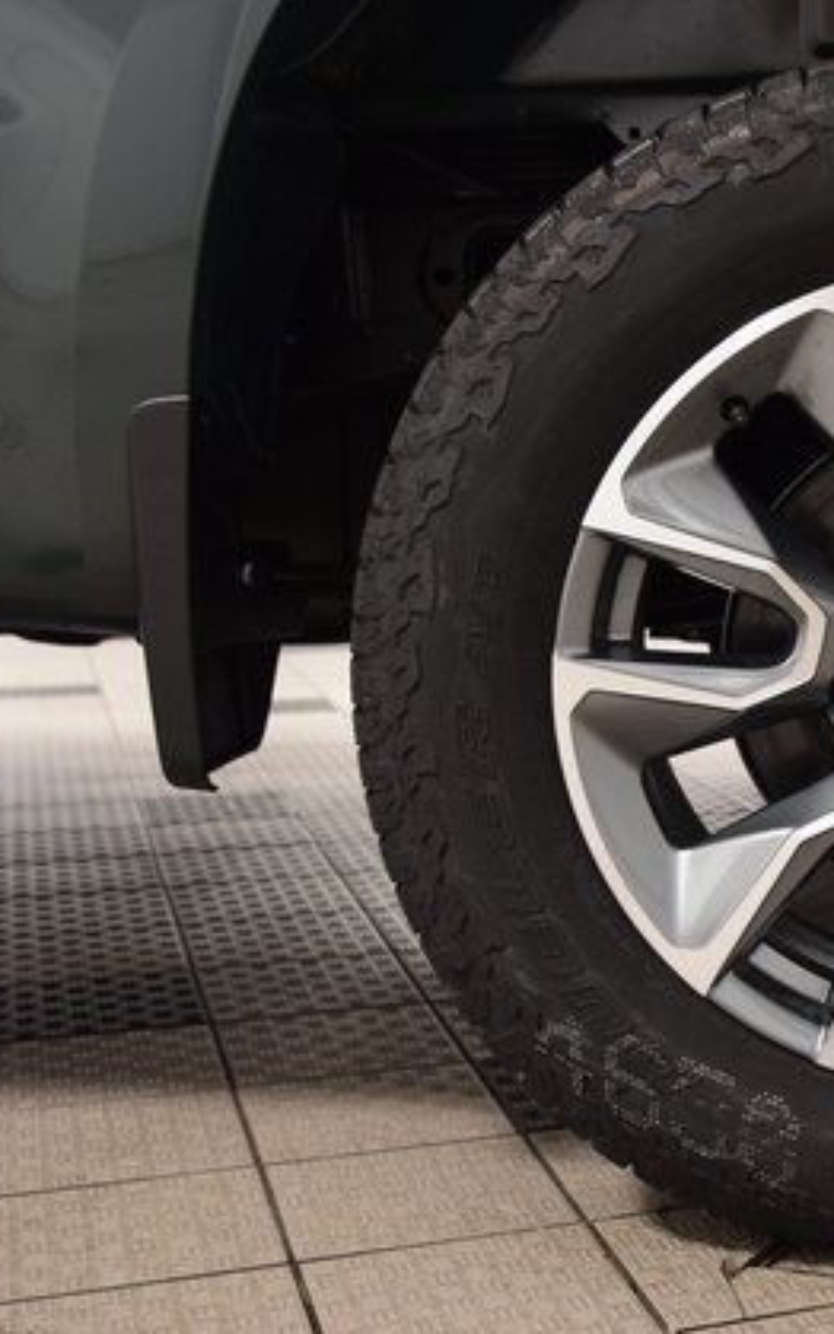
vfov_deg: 36.3
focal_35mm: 56
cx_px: 971
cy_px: 667
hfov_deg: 21.6
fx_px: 2036
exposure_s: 1/60
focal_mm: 24
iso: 1600
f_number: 3.5
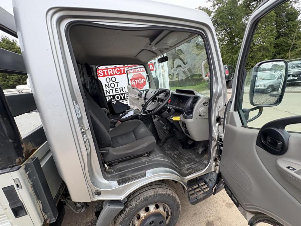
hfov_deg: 102.1
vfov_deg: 85.7
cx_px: 150
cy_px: 113
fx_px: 122
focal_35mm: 14
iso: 64
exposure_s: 1/99
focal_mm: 2.22
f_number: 2.2
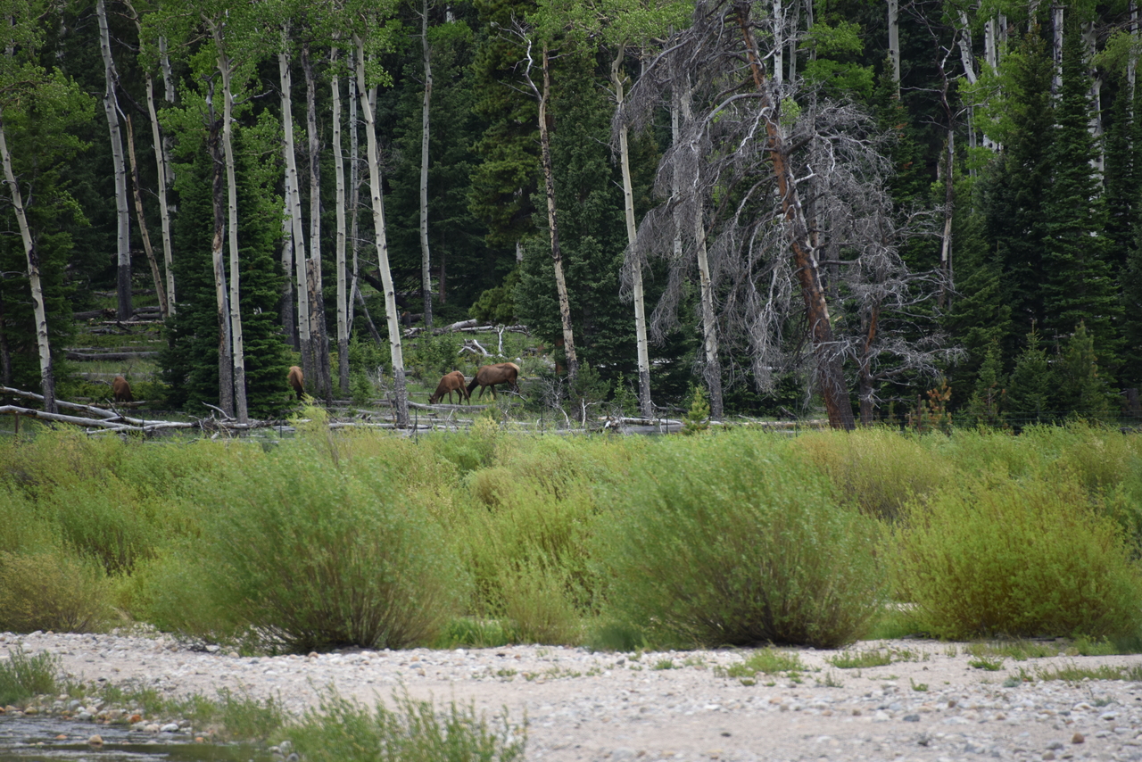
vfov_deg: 4.6
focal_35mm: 300
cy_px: 381
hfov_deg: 6.9
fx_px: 9518
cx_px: 571
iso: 360
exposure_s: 1/640
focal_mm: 300
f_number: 5.6
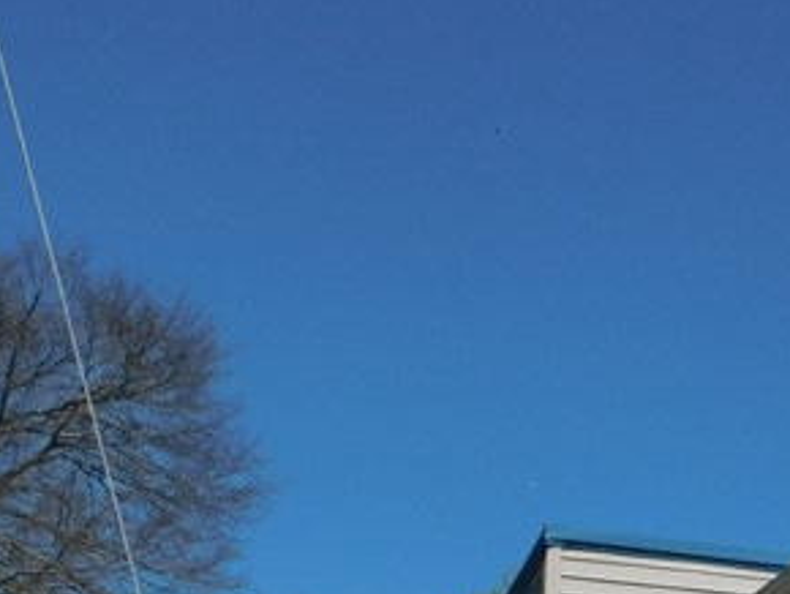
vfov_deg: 11.1
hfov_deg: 14.3
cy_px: 975
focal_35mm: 127
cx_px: 1259
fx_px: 2901
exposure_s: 1/640
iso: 125
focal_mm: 6.3
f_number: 7
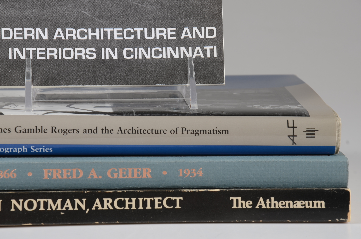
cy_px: 120
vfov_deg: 8.7
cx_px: 180
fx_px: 1576
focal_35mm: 158
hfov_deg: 13.1
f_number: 11
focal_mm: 105
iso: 125
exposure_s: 1/125
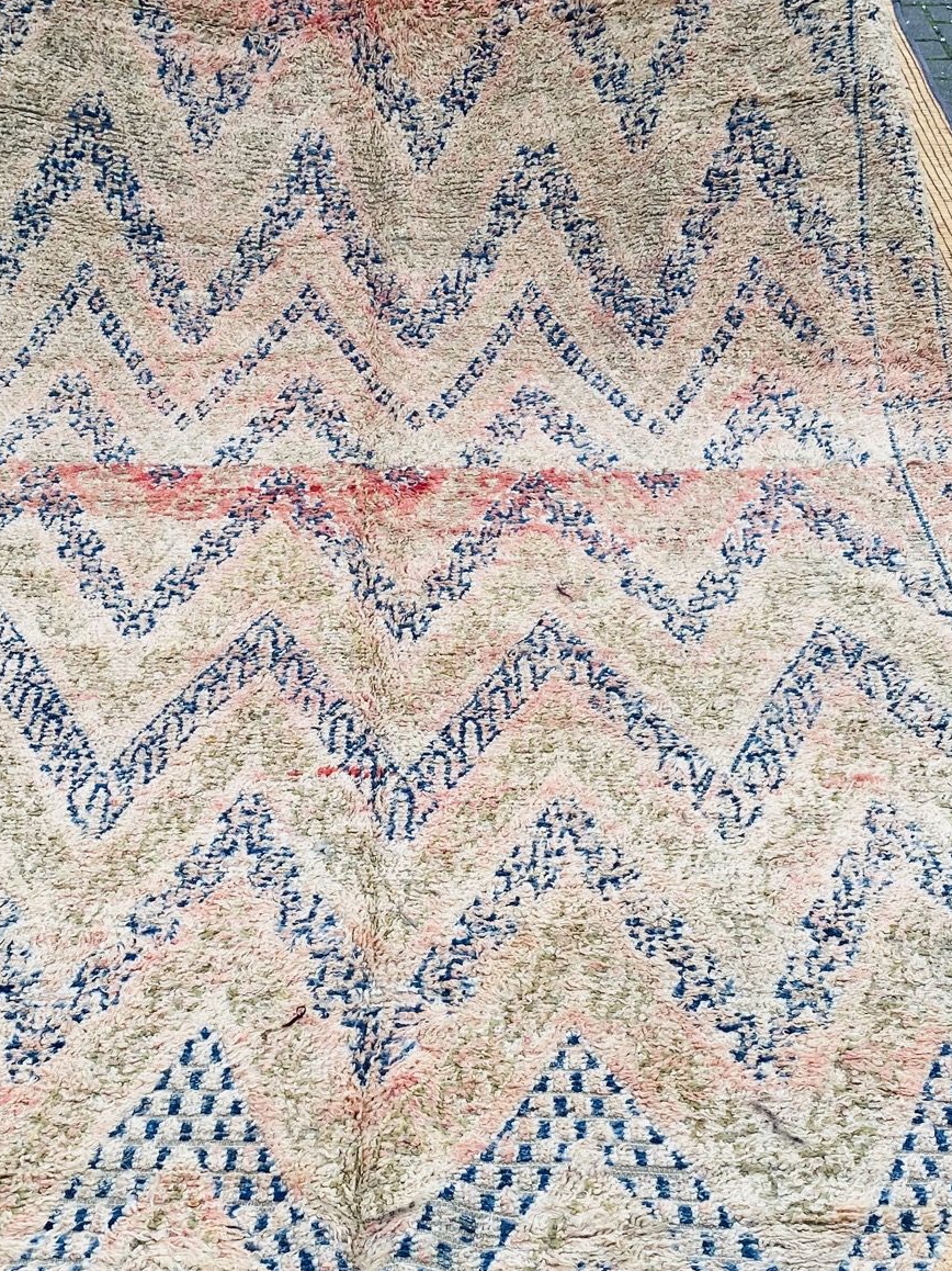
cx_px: 415
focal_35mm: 46
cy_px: 731
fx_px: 1687
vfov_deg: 41.1
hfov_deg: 31.5
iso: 32
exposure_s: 1/582
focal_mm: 4.25
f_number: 1.8
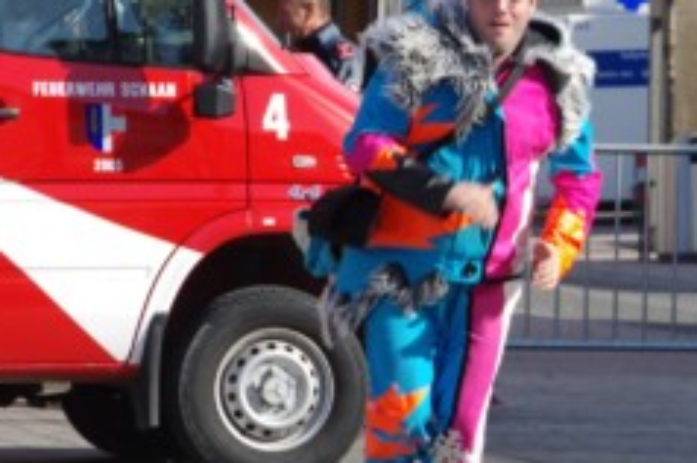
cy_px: 277
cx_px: 477
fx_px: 6690
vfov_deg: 4.0
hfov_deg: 6.0
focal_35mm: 346
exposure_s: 1/200
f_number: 11
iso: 200
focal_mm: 110
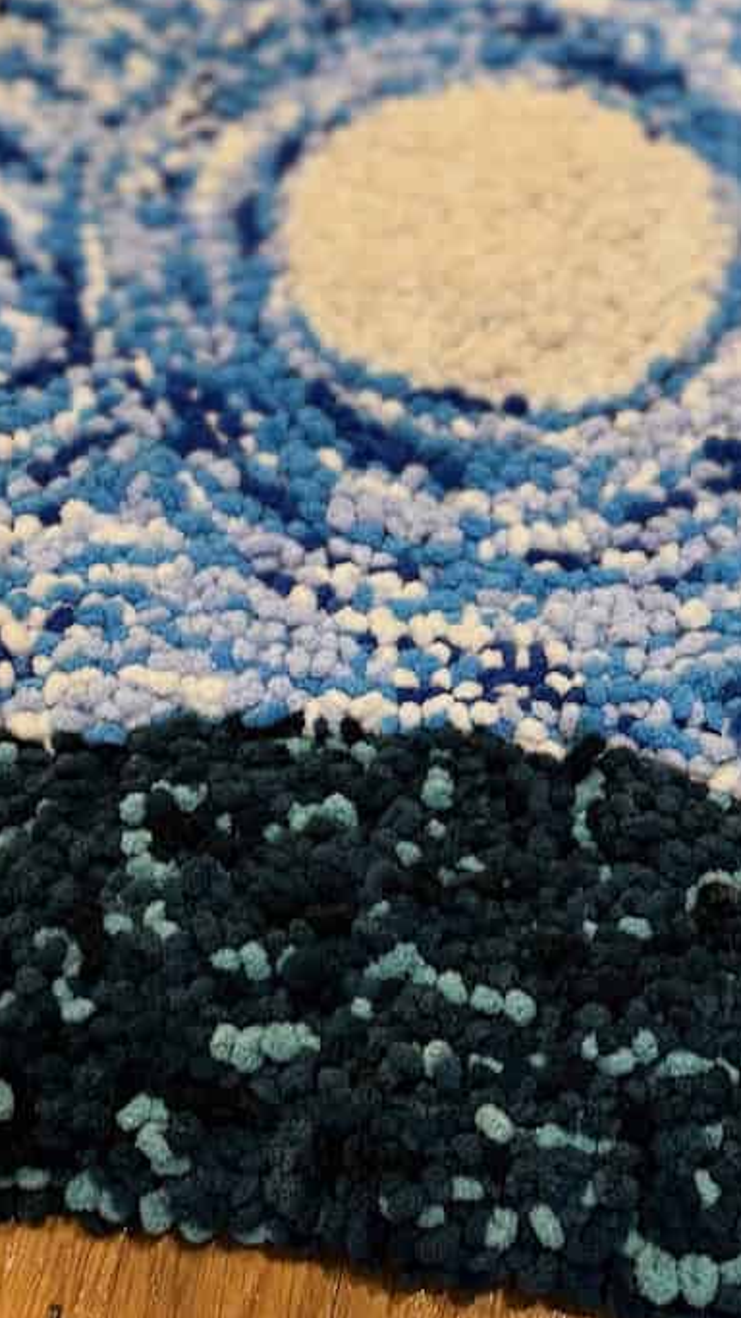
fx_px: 1712
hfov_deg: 24.4
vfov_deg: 42.1
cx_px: 444
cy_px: 625
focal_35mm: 49
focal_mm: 6.8
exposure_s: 1/60
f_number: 1.8
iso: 400
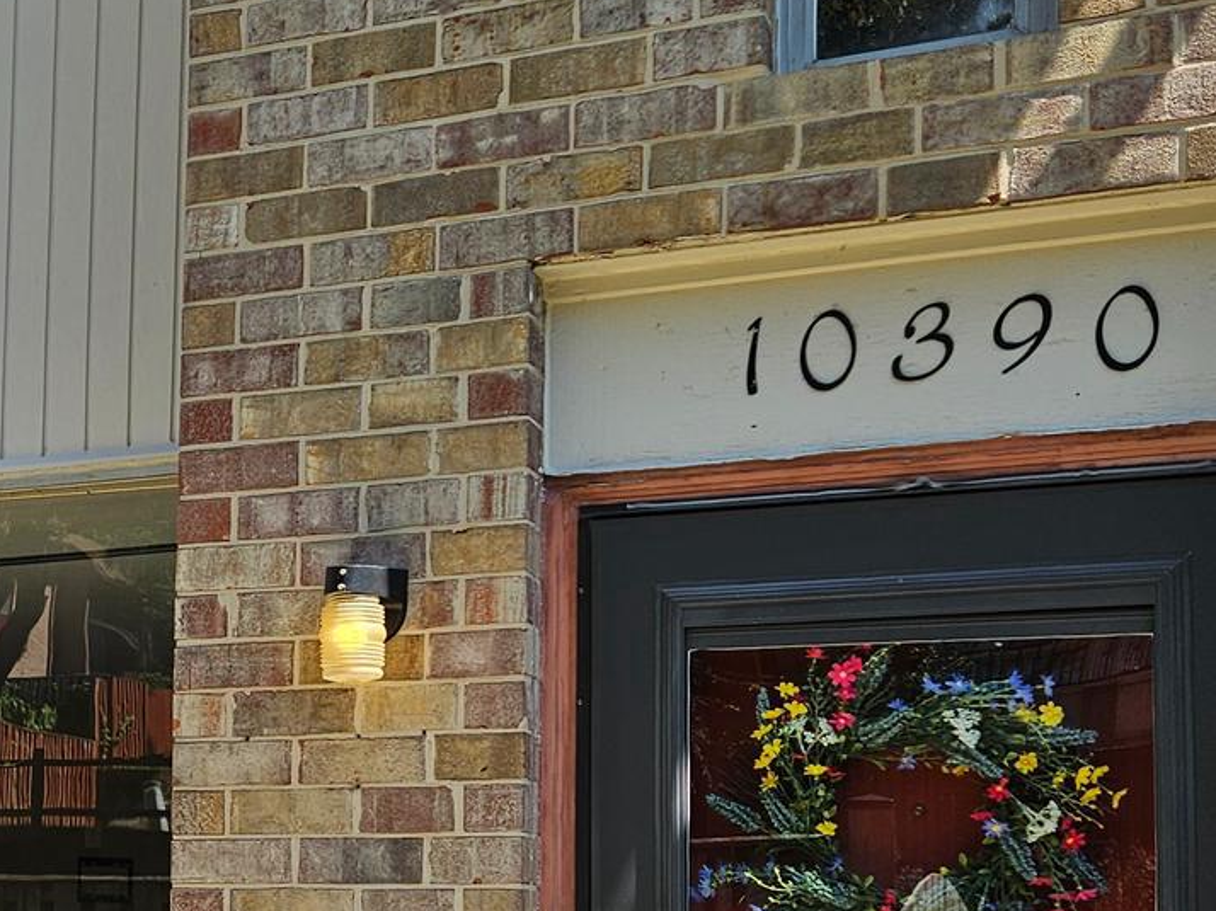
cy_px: 794
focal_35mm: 66
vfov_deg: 21.8
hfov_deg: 27.6
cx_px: -10
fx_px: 2318
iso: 25
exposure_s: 1/934
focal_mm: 5.4
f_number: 1.8
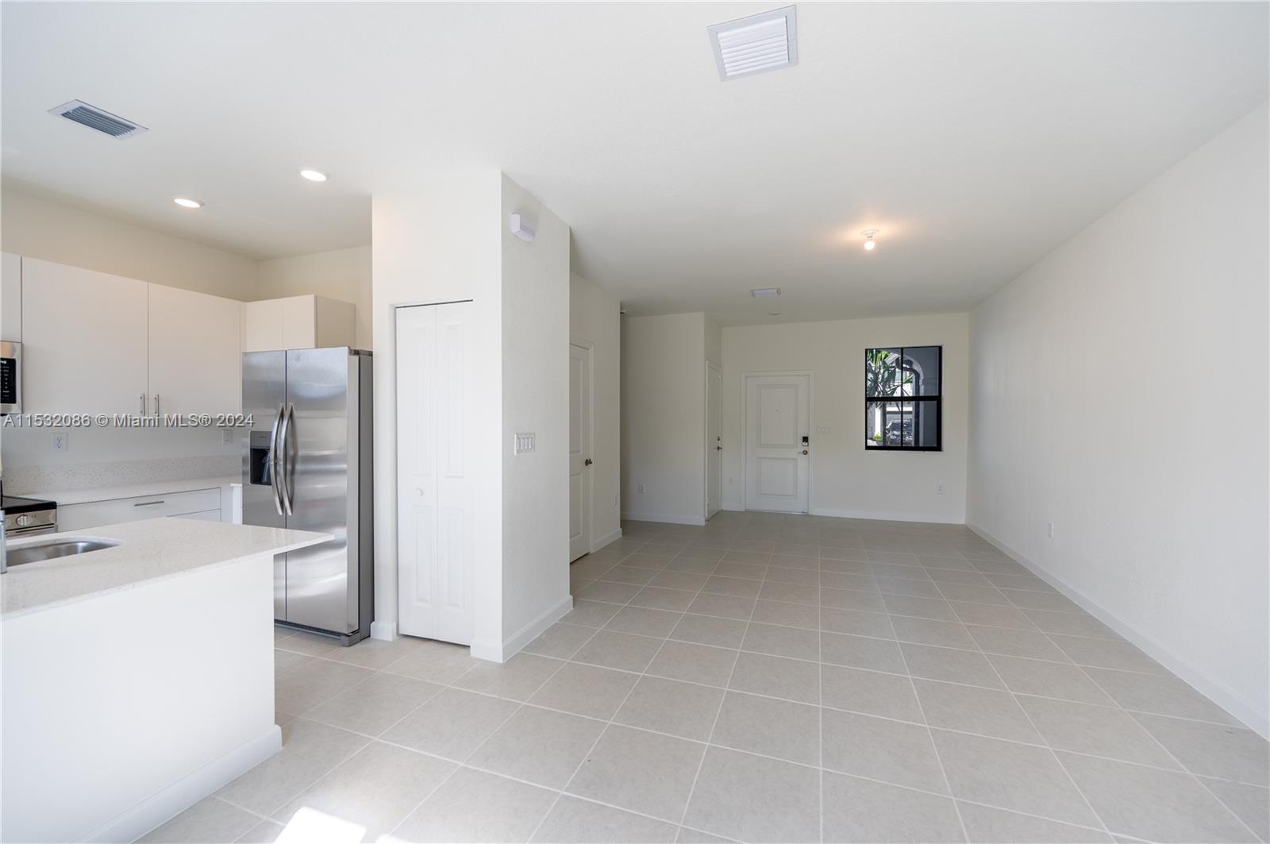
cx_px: 635
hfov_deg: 104.3
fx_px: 493
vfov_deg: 81.1
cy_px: 422
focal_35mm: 14
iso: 110
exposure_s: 1/160
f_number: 4
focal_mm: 14
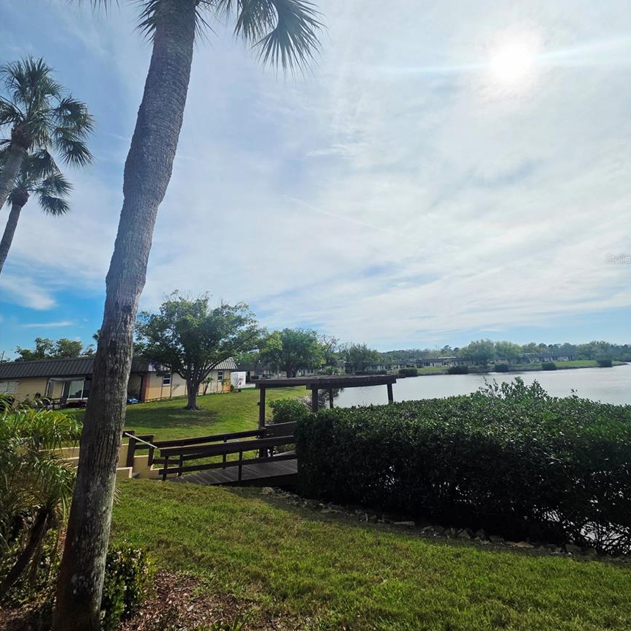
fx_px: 330
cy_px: 258
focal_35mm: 16
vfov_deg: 86.5
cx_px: 328
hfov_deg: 87.4
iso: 40
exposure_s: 1/10000
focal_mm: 2.2
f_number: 1.9
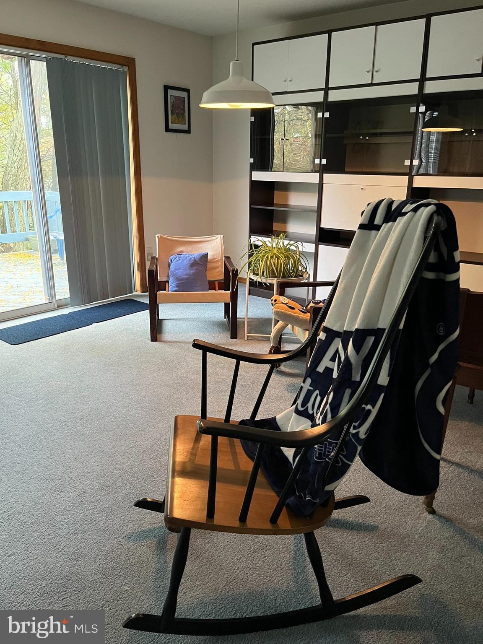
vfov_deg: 67.3
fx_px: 484
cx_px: 242
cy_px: 322
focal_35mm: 26
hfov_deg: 53.1
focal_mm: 5.1
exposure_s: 1/60
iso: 500
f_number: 1.6
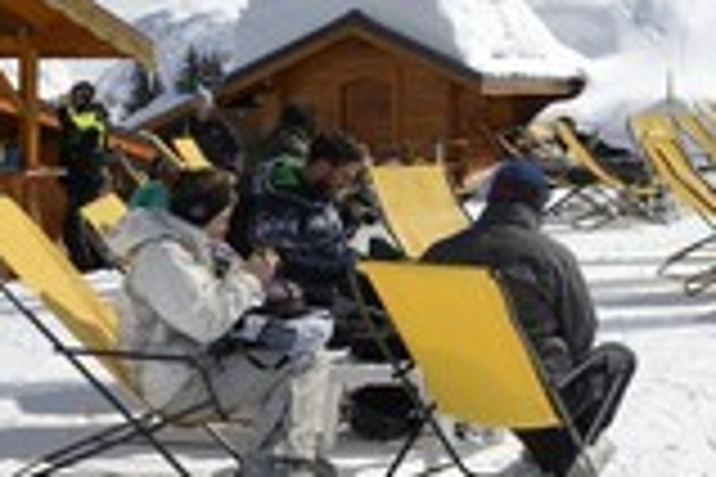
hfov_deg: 20.1
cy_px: 36
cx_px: 860
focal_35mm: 95
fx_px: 1889
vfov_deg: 14.2
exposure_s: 1/320
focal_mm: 36
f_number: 14
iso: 200
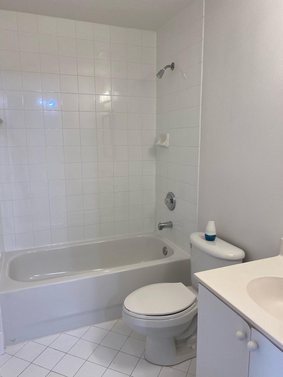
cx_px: 142
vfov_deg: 67.3
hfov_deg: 53.1
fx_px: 283
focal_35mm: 26
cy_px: 188
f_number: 1.8
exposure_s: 1/120
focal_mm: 4.25
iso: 100
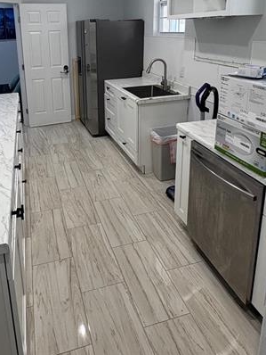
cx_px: 96
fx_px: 276
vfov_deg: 61.9
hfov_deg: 50.8
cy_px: 93
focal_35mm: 27
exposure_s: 1/120
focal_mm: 2.22
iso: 200
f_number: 2.2
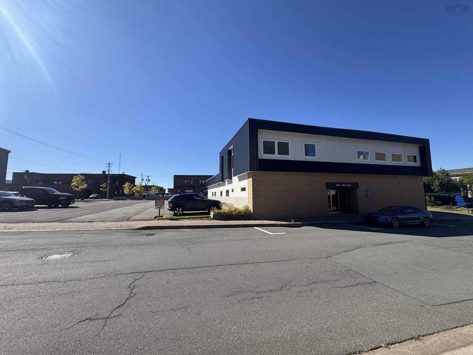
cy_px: 178
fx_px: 191
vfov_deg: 85.7
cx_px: 236
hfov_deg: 102.1
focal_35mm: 14
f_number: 2.2
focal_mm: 2.22
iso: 50
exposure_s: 1/2083
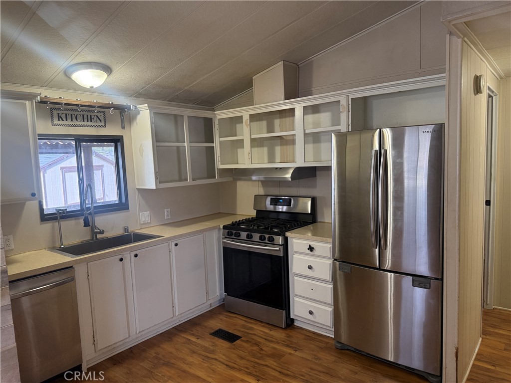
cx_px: 256
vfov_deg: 56.8
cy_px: 192
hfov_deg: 71.6
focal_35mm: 24
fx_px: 354
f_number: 1.78
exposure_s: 1/77
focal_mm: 6.76
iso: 200
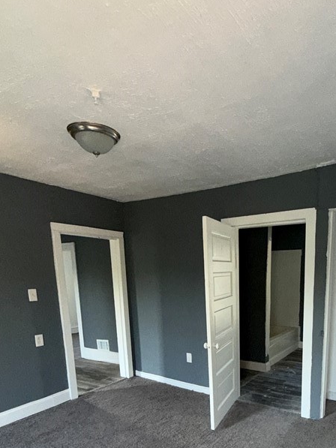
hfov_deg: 55.5
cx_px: 227
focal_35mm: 24
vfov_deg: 67.3
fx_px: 310
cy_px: 332
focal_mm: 2.22
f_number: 2.2
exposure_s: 1/86
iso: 160
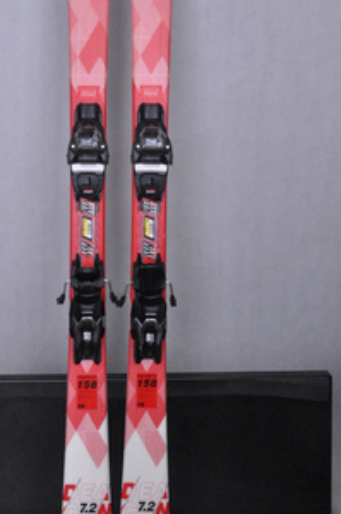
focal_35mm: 54
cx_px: 116
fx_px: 770
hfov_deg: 24.9
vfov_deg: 36.5
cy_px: 170
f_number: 9.5
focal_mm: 24
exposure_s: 1/125
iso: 3200
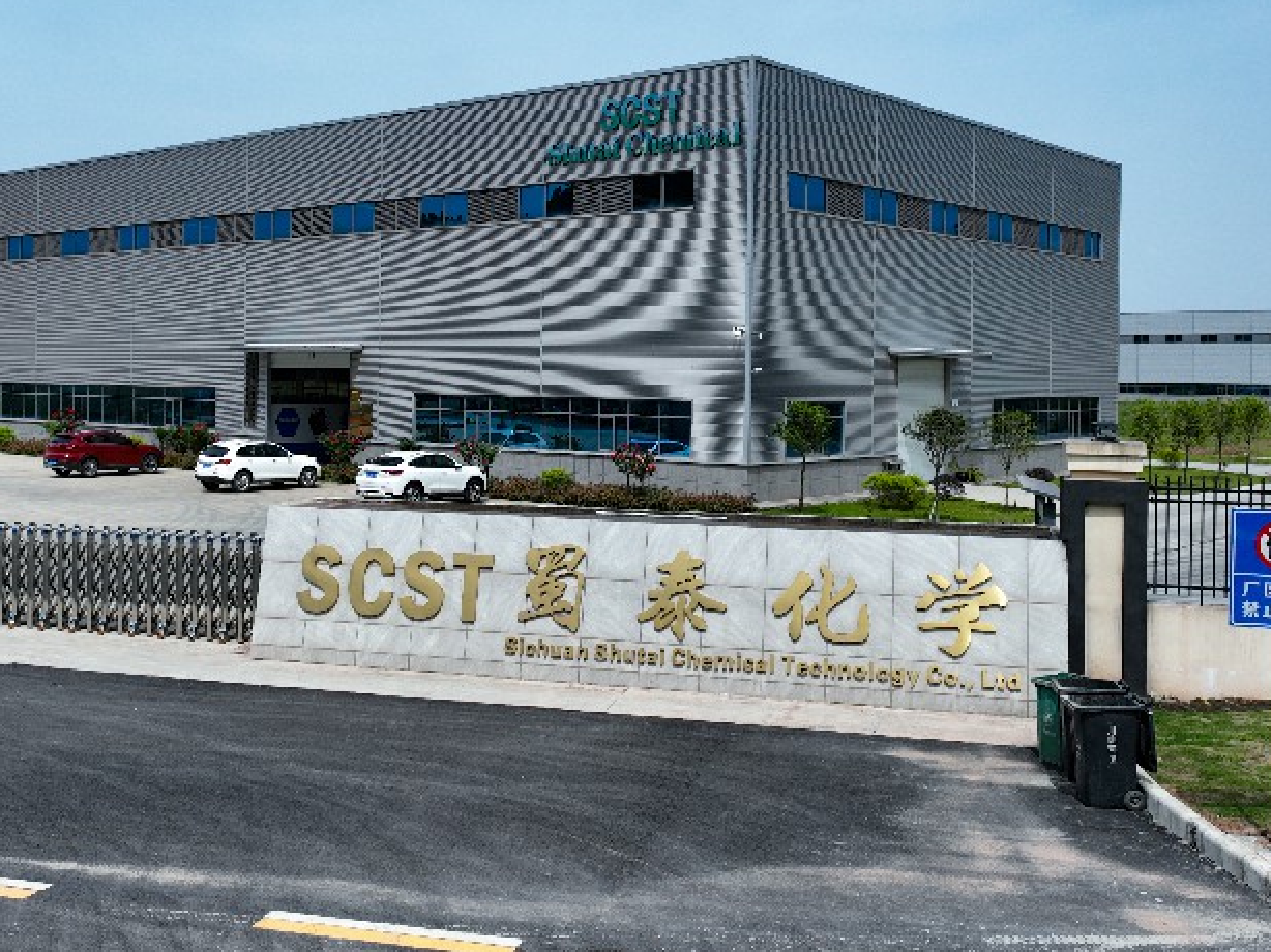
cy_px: 371
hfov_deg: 46.5
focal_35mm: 40
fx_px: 1468
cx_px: 495
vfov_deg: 35.8
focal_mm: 12.29
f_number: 2.8
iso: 100
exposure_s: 1/2000
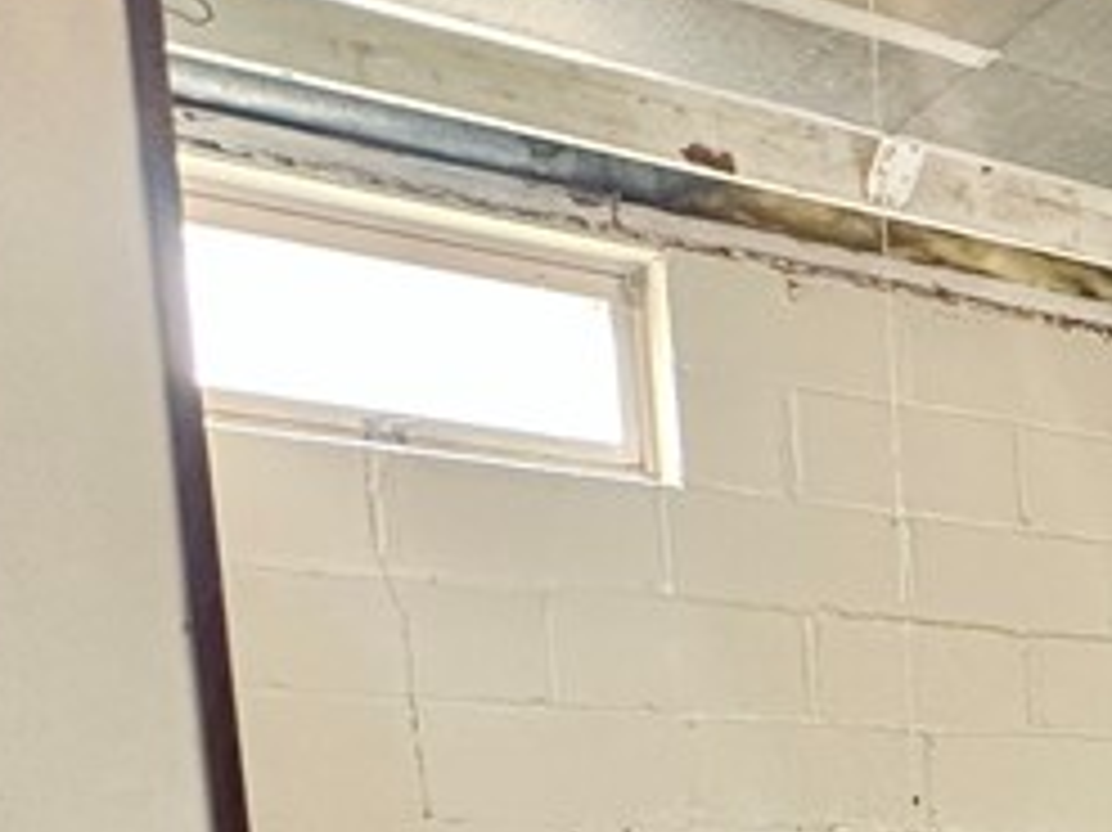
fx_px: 1862
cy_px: 1156
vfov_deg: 22.0
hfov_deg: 23.7
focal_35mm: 58
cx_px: 1805
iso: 160
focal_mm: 2.22
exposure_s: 1/60
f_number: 2.2
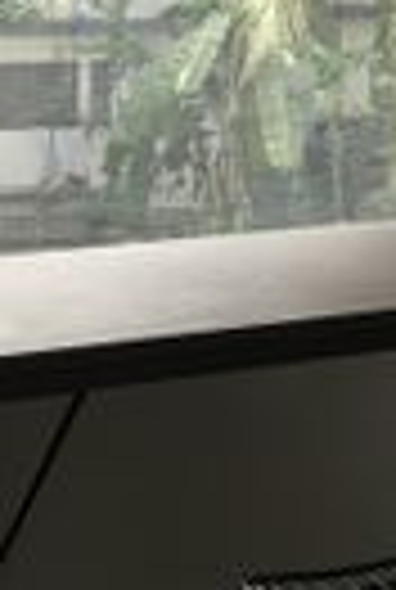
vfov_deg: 20.2
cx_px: 286
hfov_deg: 14.4
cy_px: -90
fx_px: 1559
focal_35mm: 95
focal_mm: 29
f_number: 8
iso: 200
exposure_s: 1/60
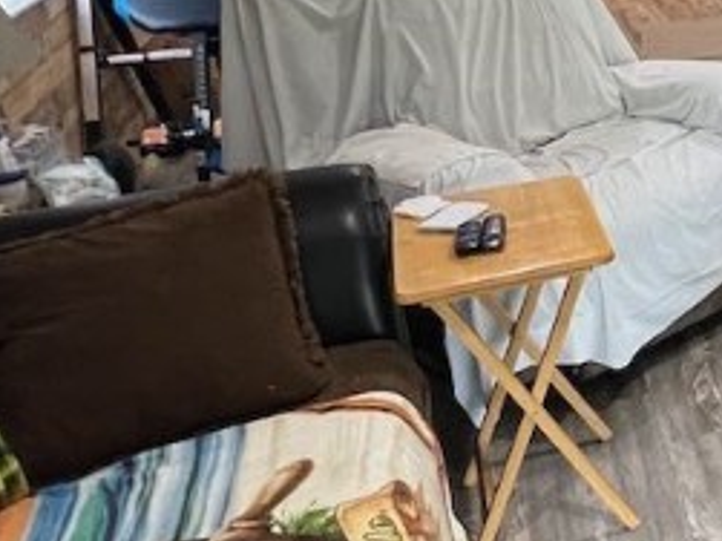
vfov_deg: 27.1
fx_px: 1105
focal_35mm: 53
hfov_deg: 26.1
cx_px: 1096
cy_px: 132
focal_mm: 1.57
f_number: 1.8
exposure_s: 1/60
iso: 250
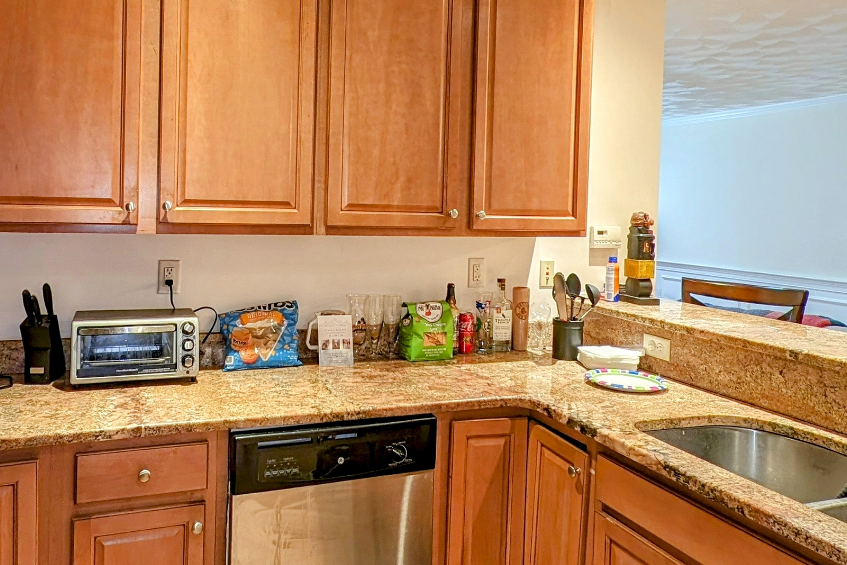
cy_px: 215
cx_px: 333
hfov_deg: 68.6
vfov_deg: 49.1
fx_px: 612
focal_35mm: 26
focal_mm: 2.23
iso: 106
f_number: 1.95
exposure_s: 1/40
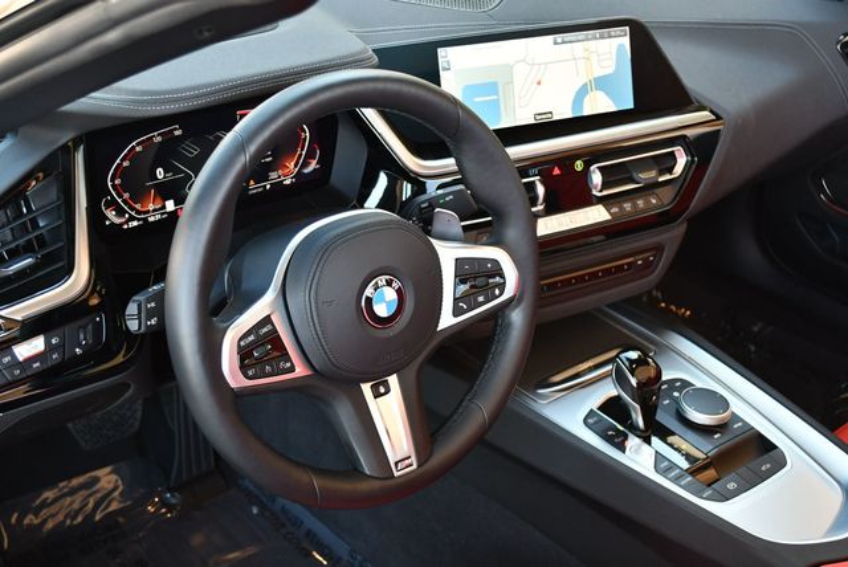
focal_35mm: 52
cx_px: 424
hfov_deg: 38.2
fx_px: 1226
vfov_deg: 26.0
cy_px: 284
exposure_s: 1/160
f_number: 4.2
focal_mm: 26
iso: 800
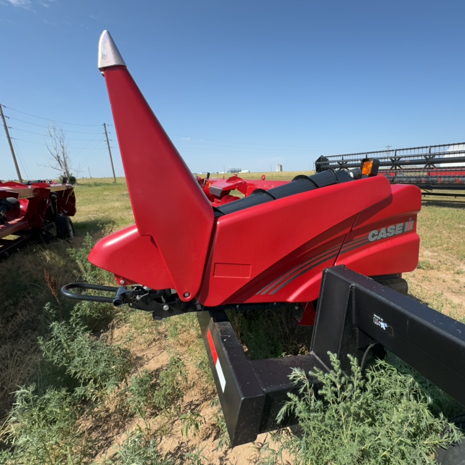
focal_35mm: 17
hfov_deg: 82.2
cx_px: 294
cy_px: 230
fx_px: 258
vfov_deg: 84.0
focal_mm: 2.22
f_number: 2.2
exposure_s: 1/1319
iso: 40
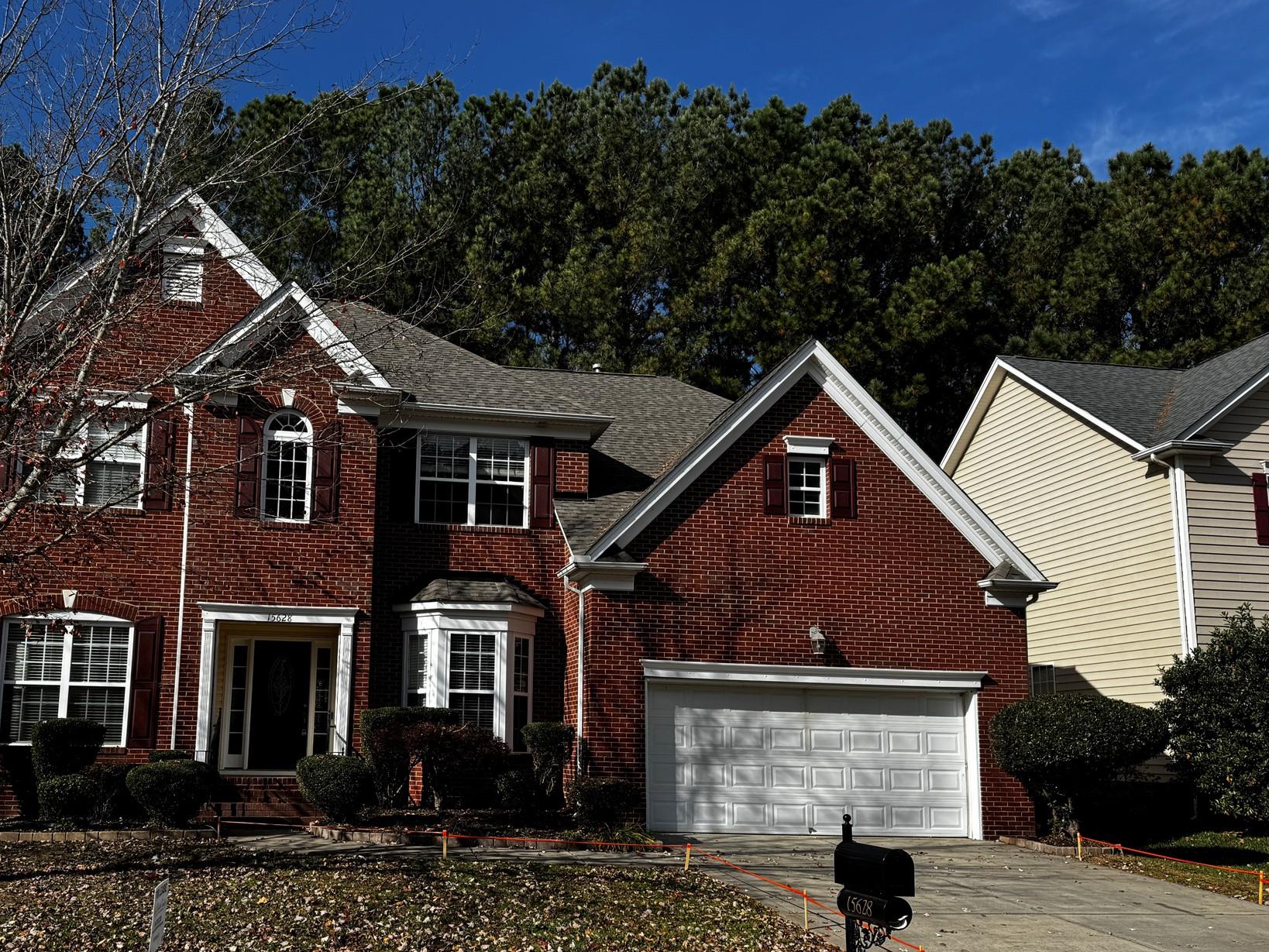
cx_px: 477
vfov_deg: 46.5
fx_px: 1100
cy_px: 586
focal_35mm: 30
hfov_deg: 59.2
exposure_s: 1/3802
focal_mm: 6.76
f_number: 1.78
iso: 80
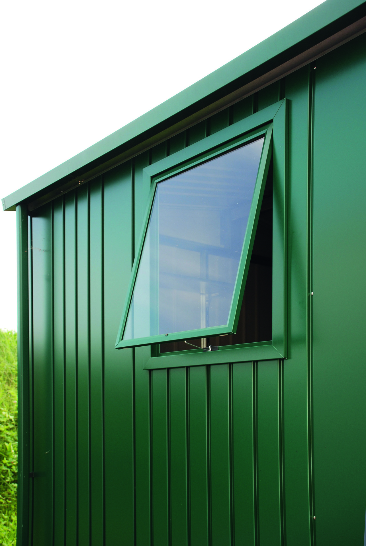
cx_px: 183
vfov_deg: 46.4
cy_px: 273
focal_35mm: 42
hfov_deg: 32.0
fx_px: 639
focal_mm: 28
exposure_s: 1/125
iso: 160
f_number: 5.6
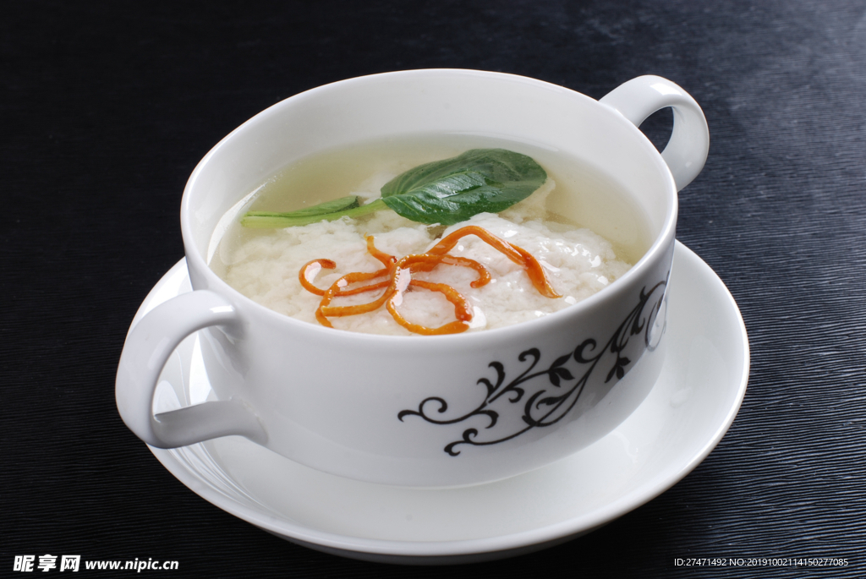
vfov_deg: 18.2
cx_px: 433
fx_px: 1806
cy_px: 290
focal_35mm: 75
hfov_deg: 27.0
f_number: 14
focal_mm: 50
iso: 100
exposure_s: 1/125
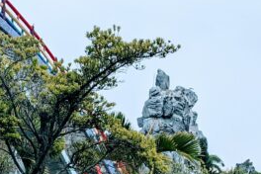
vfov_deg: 12.3
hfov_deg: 18.7
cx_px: 83
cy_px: 195
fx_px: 790
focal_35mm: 109
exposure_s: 1/2933
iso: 55
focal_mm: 4.44
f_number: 1.8
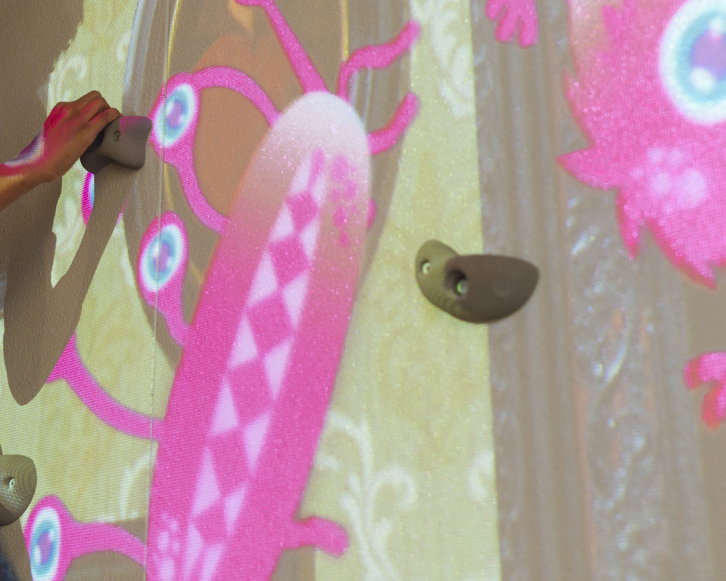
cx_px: 204
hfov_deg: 24.5
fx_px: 1654
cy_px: 14
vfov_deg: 19.4
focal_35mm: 77
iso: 800
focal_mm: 35
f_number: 2.8
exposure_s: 1/125
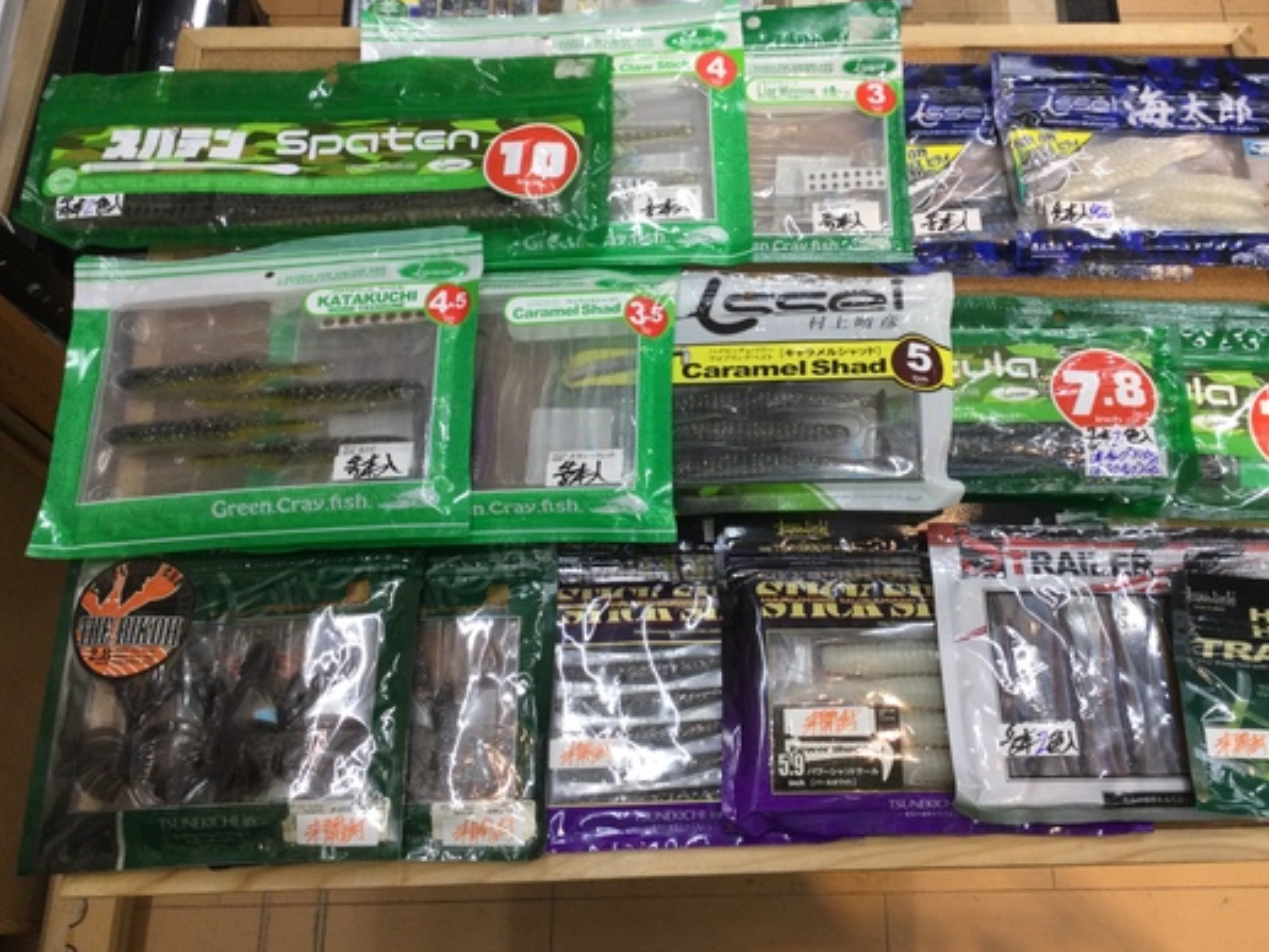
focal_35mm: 36
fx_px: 1320
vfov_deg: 39.6
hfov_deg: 51.2
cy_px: 417
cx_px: 724
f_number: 2.4
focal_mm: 3.3
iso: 25
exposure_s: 1/40
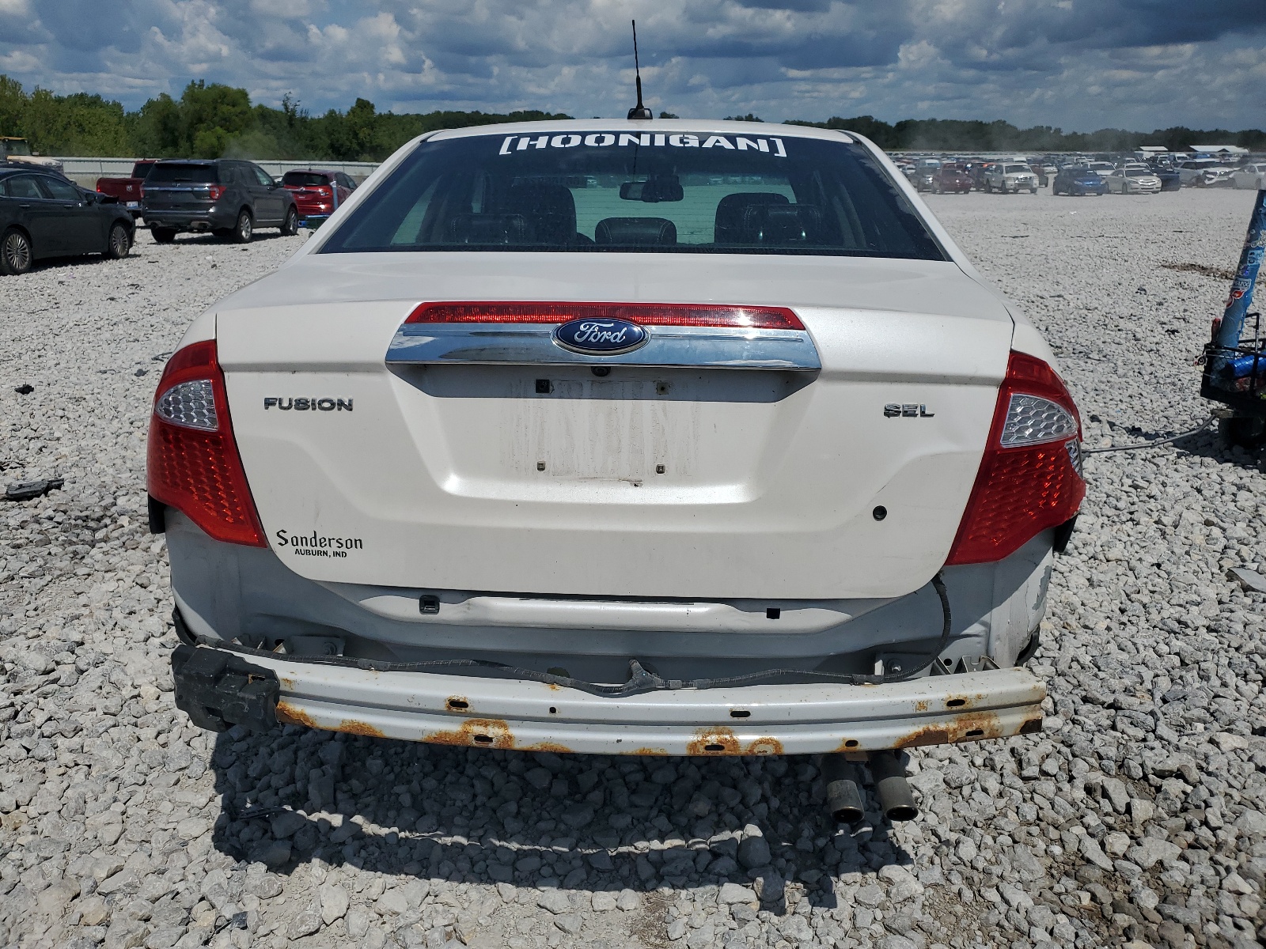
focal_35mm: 26
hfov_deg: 67.3
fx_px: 951
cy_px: 474
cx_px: 633
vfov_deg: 53.1
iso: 50
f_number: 1.5
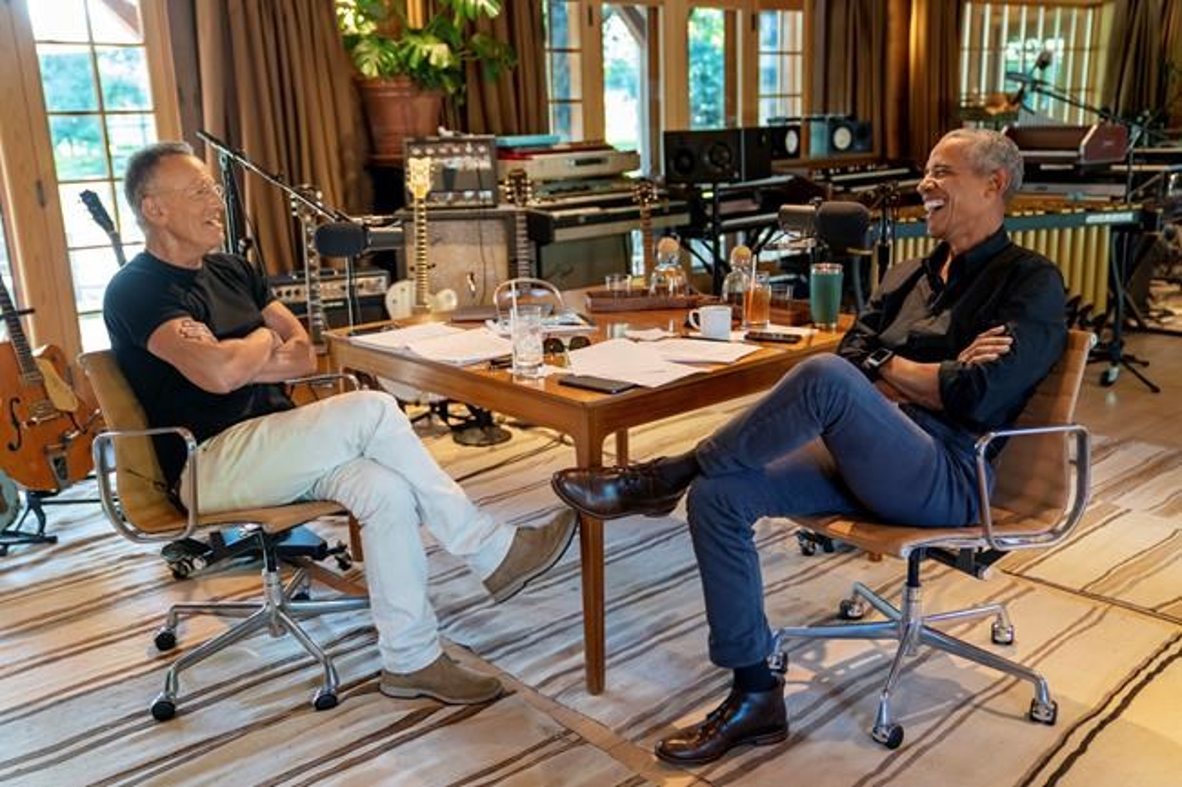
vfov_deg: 38.9
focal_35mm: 34
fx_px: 1116
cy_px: 394
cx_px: 591
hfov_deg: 55.8
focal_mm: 34
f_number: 2.8
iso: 2000
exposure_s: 1/160
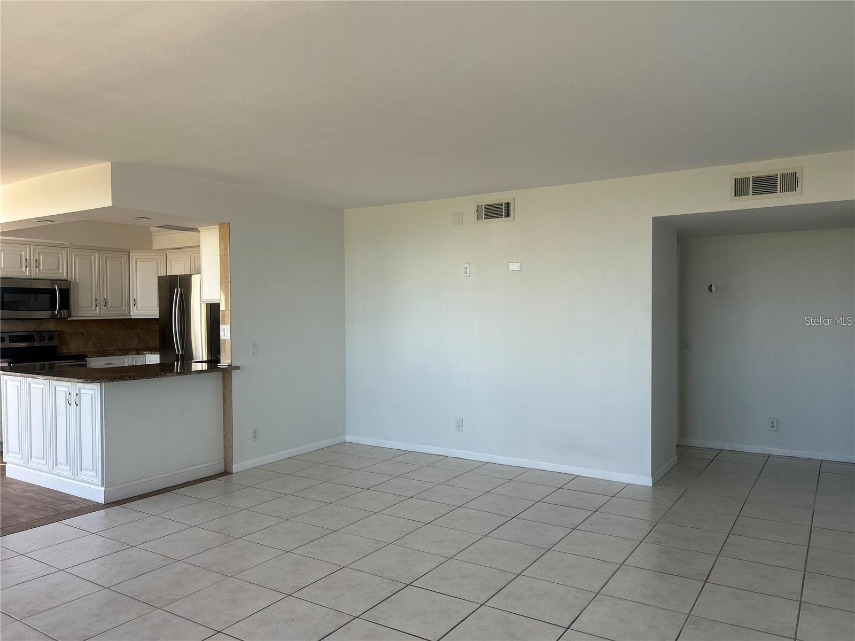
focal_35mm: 26
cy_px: 320
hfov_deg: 67.3
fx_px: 642
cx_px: 428
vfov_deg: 53.1
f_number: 1.5
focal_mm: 5.7
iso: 40
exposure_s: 1/274
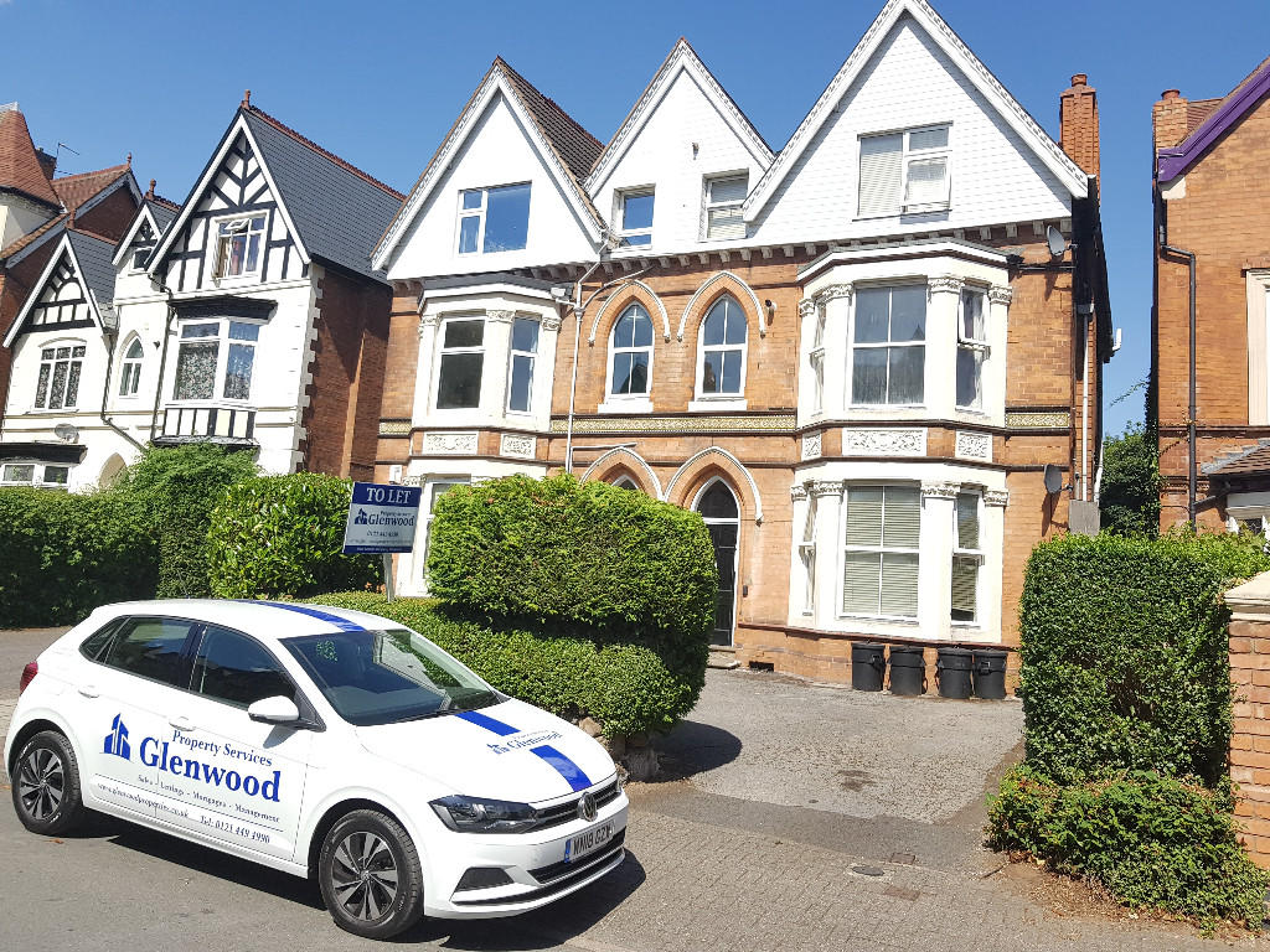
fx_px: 954
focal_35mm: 26
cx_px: 635
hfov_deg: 67.3
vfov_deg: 53.1
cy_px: 476
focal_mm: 4.2
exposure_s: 1/1708
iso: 40
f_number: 1.7
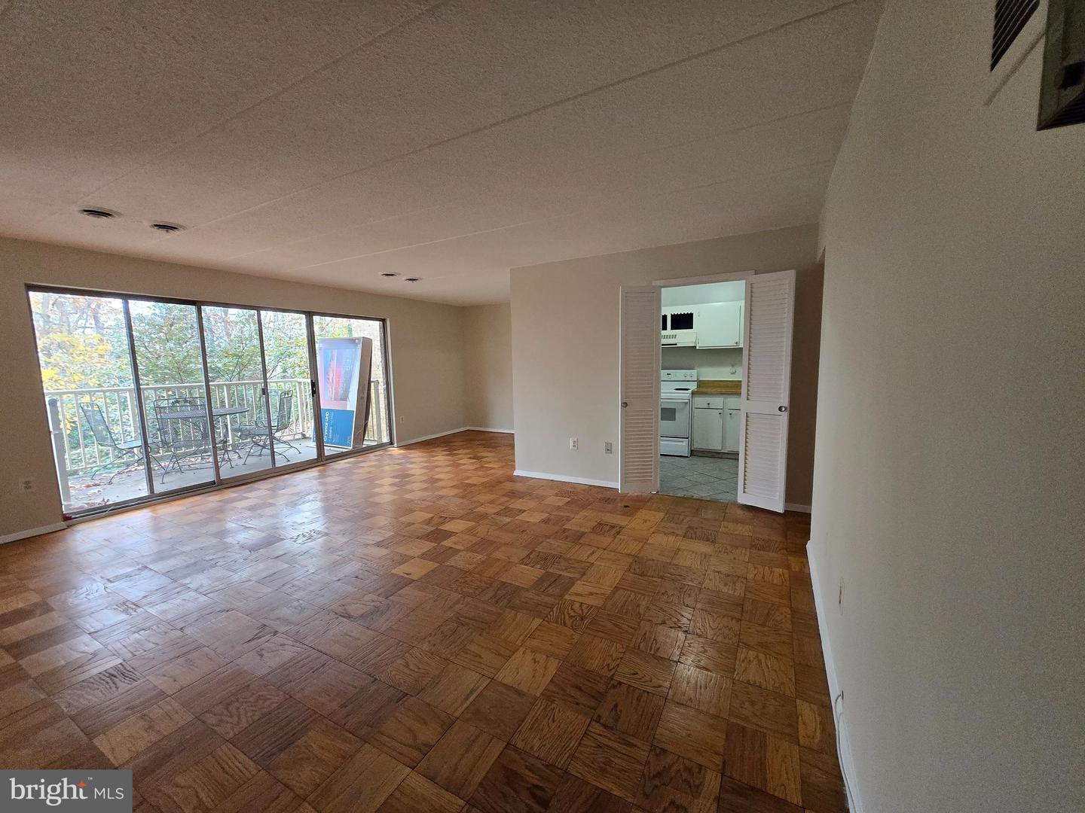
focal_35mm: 13
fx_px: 407
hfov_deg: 106.2
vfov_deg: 89.9
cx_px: 542
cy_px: 406
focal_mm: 1.7
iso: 200
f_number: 2.2
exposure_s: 1/60
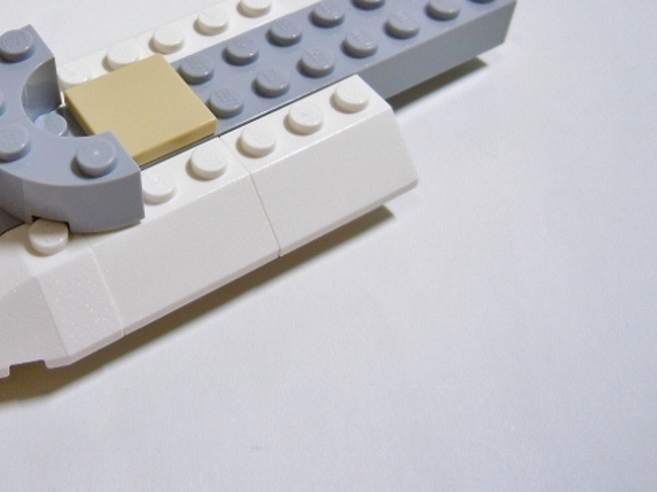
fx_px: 930
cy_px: 118
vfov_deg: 29.2
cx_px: 139
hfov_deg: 37.6
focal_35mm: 49
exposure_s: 1/25
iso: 200
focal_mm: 5.4
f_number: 3.5
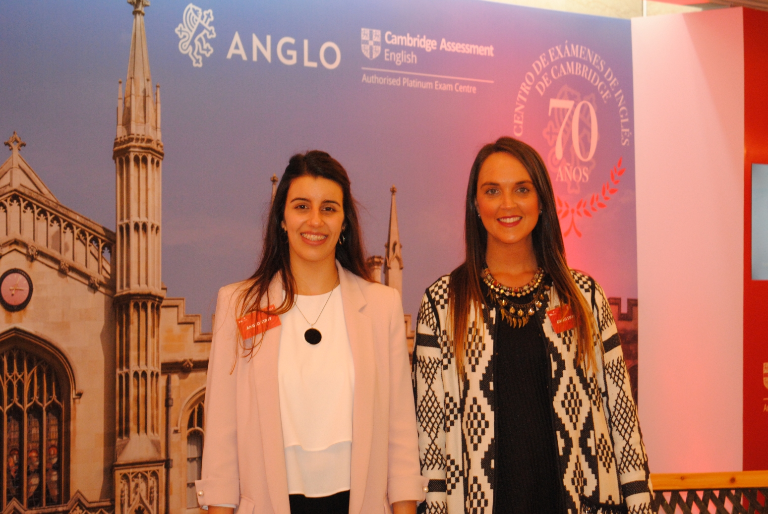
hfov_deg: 24.6
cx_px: 384
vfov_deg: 16.6
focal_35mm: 82
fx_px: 1762
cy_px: 257
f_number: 5.6
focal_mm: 55
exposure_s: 1/50
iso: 1000
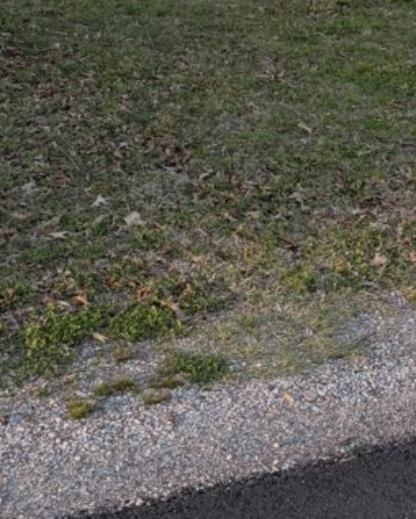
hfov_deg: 22.4
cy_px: -61
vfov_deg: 25.7
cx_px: 285
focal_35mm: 68
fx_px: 1046
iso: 50
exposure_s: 1/576
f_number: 1.6
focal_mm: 5.96
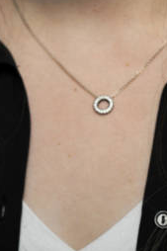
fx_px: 1867
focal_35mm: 268
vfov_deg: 7.6
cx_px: 86
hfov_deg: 5.1
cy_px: -124
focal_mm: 85
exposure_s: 1/160
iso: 400
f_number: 3.5
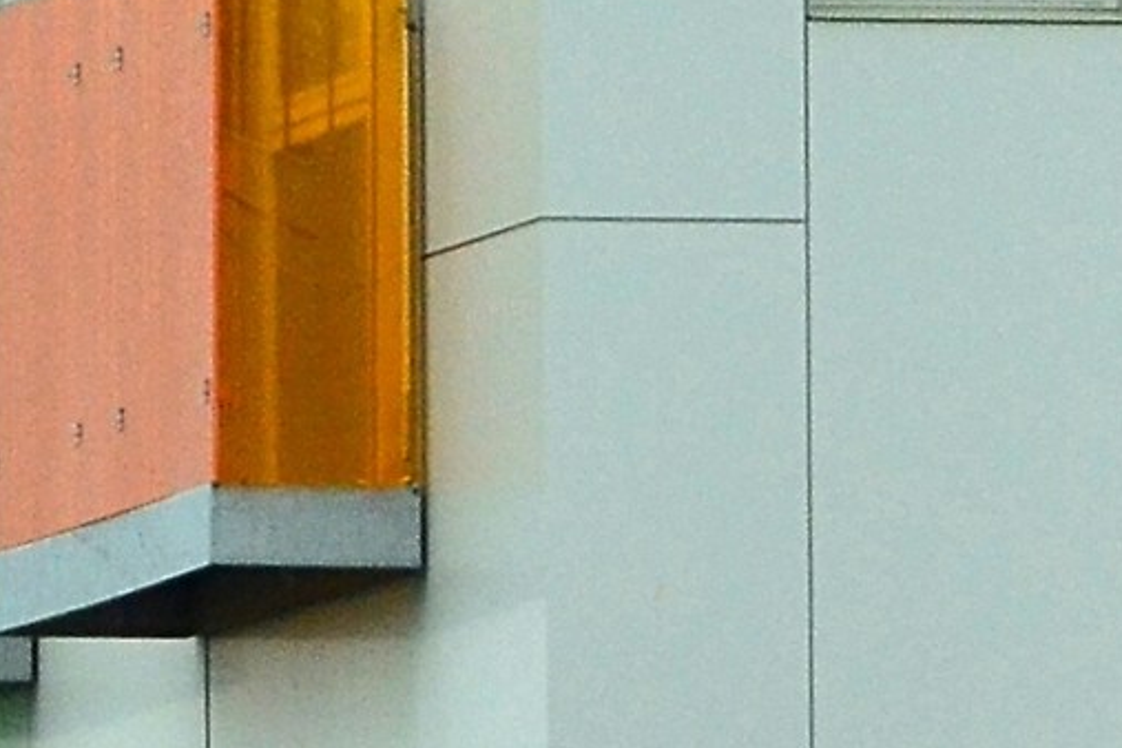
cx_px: 1151
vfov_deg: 2.3
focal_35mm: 603
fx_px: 18803
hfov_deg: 3.4
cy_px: 998
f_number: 8
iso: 1250
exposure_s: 1/1000
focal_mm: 85
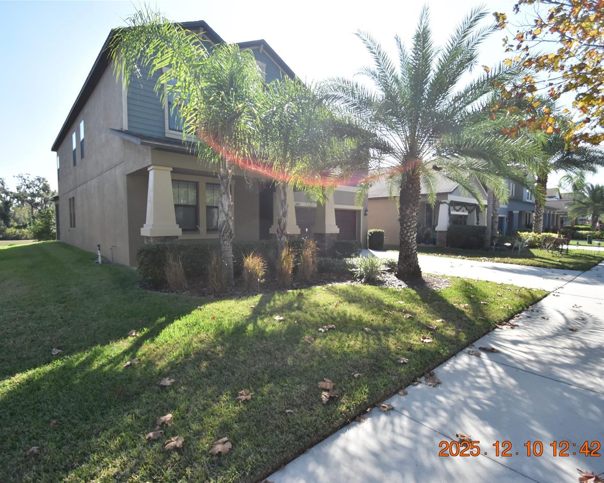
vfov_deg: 77.0
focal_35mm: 17
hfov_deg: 89.6
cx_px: 305
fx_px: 304
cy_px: 242
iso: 800
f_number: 3.5
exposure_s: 1/4000
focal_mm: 10
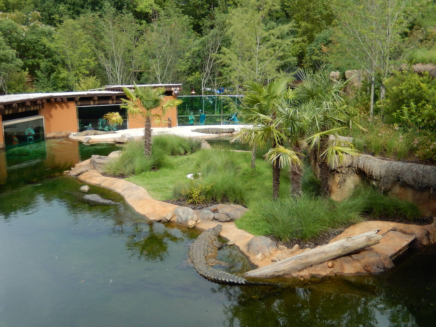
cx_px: 218
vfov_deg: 39.7
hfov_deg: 51.4
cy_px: 164
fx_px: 453
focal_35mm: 36
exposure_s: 1/500
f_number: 4
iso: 125
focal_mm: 6.5
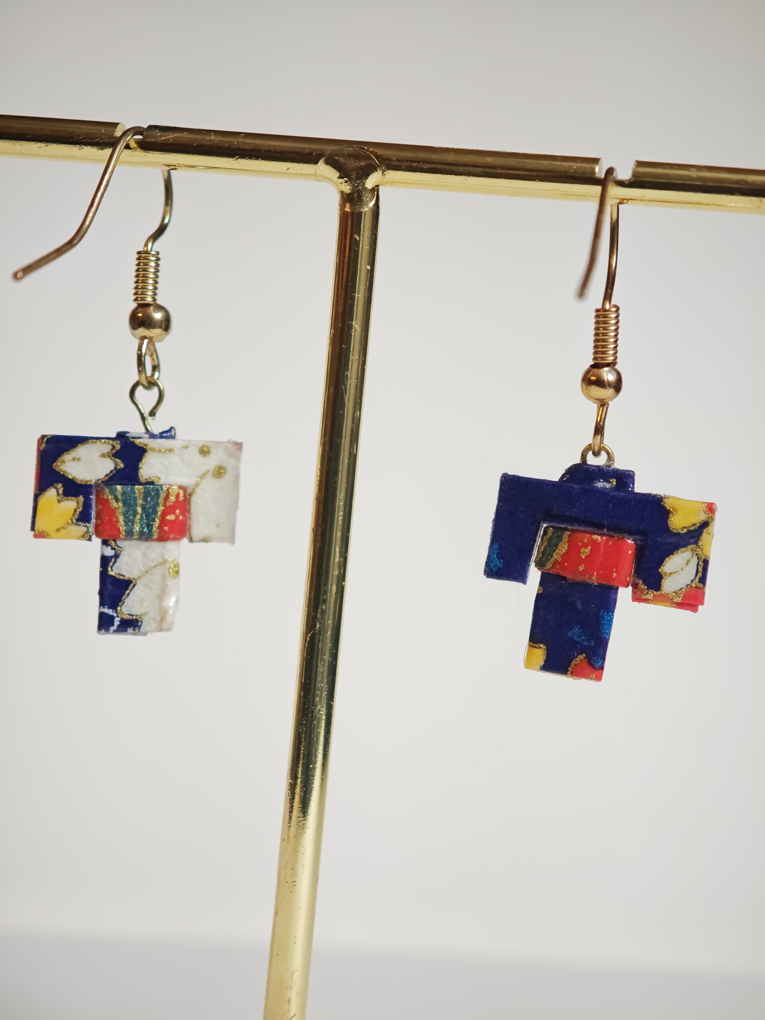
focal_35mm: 70
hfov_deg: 21.0
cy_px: 510
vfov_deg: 27.8
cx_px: 382
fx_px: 2063
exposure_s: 1/100
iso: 800
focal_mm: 11.5
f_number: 1.8
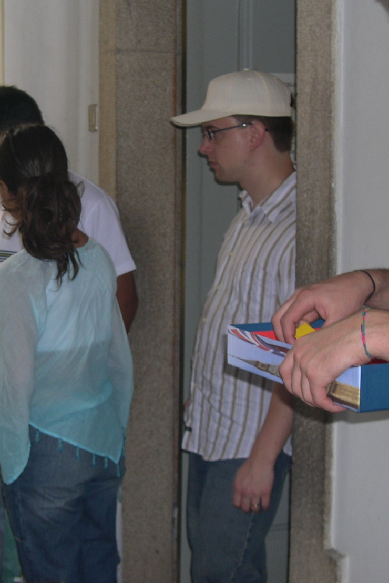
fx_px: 1263
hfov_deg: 17.4
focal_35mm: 78
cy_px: 277
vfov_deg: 26.0
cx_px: 73
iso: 100
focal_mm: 11.1
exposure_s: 1/30
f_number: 3.2
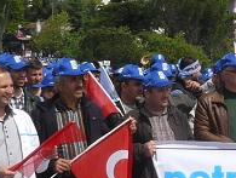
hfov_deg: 14.4
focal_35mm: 129
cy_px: 105
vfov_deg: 11.5
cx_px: 330
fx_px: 881
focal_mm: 6
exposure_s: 1/400
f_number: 8
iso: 100
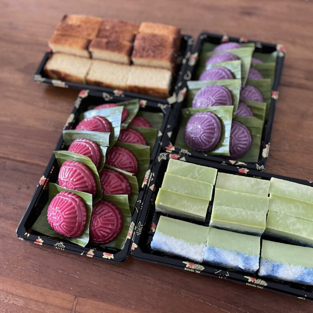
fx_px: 317
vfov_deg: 52.5
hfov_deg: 52.3
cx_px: 181
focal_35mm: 31
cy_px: 158
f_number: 1.6
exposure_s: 1/40
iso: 500
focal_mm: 5.1
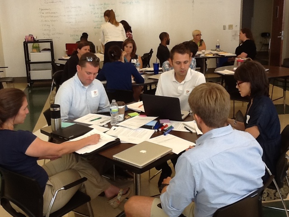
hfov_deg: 56.8
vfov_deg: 44.2
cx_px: 144
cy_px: 108
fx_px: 267
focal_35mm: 32
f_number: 2.4
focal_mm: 2.03
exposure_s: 1/40
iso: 80
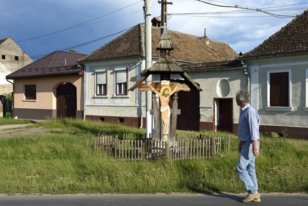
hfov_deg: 46.4
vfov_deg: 31.9
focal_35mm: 42
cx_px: 154
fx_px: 359
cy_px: 103
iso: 200
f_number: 11
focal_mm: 42
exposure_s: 1/250
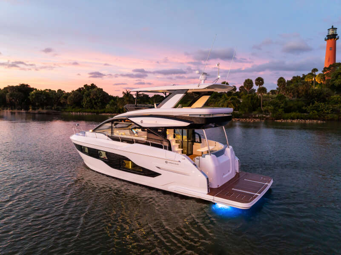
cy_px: 128
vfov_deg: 56.8
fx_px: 236
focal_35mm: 24
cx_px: 170
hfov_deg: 71.6
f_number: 3.5
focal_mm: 12.29
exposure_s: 1/80
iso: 400
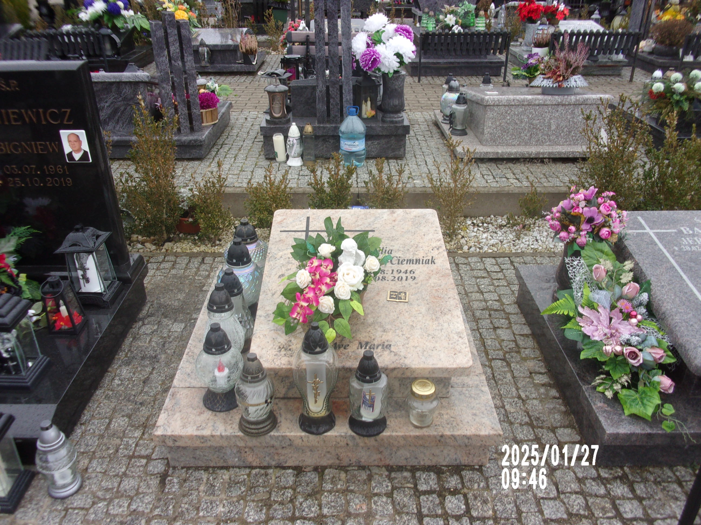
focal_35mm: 28
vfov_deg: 49.7
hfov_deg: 63.4
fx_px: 567
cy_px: 262
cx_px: 350
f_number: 3.9
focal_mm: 5.1
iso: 80
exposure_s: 1/70
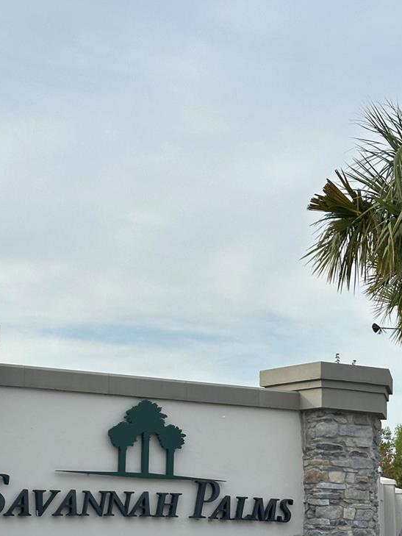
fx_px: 1223
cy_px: 393
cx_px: 173
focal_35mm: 79
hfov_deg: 18.7
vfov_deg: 24.5
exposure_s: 1/3155
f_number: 1.78
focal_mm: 6.86
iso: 64
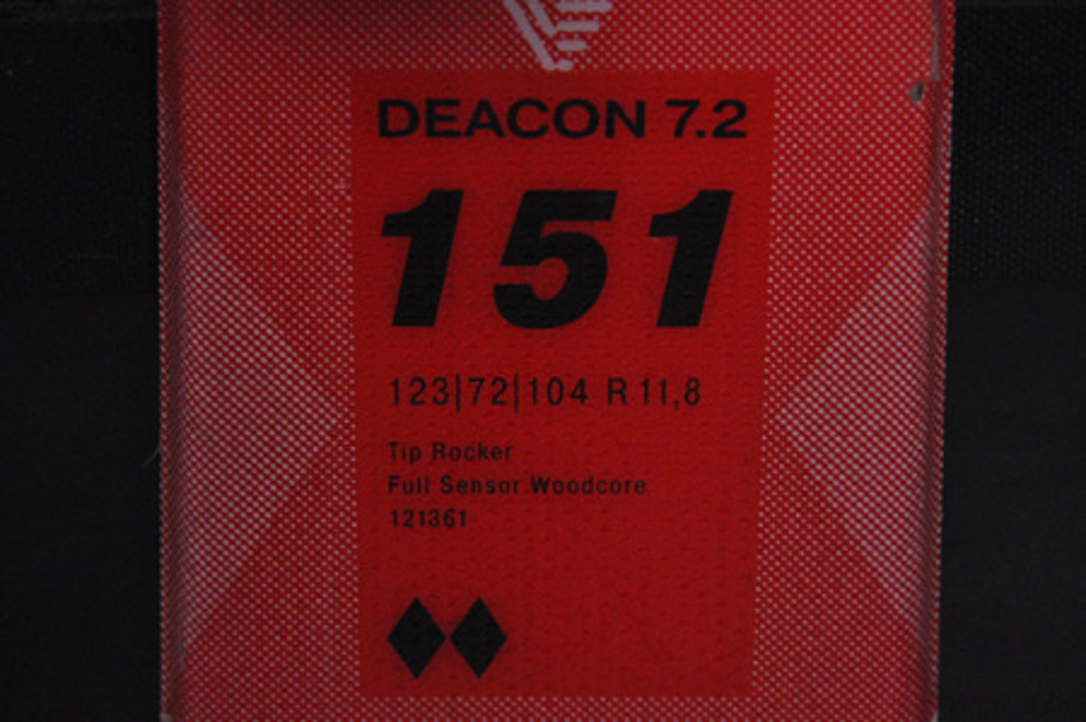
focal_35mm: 158
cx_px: 543
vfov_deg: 8.7
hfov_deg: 13.1
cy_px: 361
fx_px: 4746
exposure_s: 1/125
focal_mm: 105
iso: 3200
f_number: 9.5
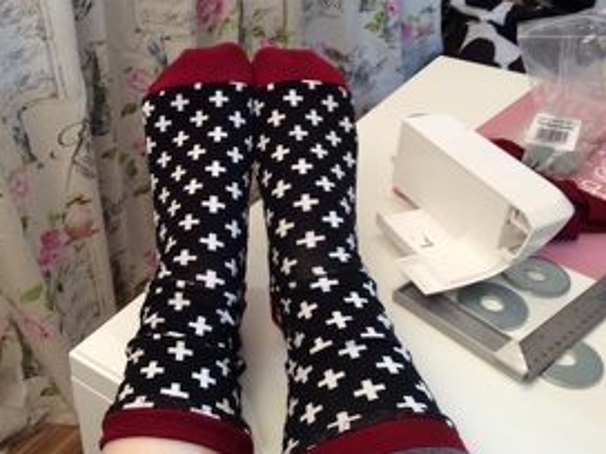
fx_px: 718
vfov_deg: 35.0
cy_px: 179
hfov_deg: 45.4
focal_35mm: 41
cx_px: 231
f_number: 2.4
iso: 50
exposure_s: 1/25
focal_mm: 3.3
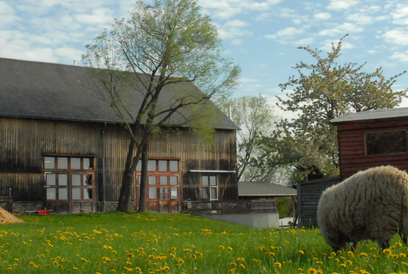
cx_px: 175
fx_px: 987
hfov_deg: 23.3
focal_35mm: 87
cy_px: 83
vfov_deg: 15.7
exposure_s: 1/500
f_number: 11
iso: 1000
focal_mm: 24
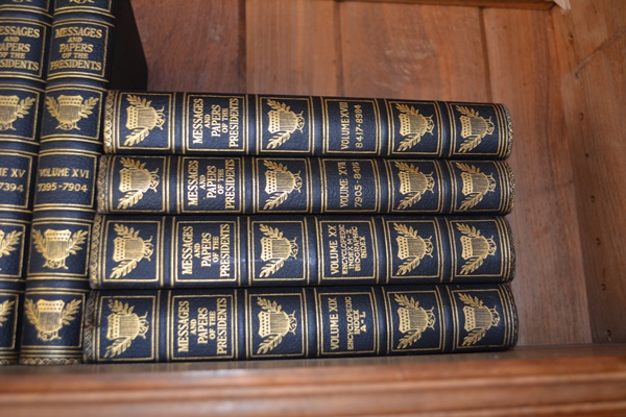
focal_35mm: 36
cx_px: 313
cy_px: 208
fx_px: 626
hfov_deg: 53.1
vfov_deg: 36.9
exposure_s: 1/60
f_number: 4
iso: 450
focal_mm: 24
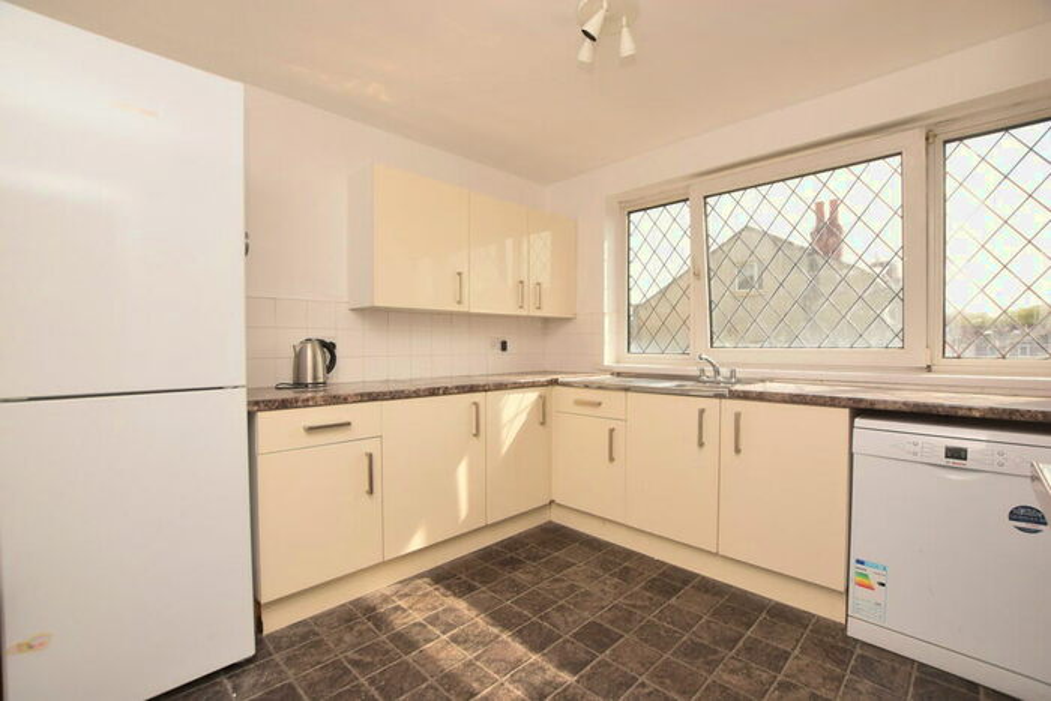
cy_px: 350
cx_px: 526
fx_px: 438
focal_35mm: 15
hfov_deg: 100.4
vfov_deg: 77.4
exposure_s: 1/200
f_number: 5
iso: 100
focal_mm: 10
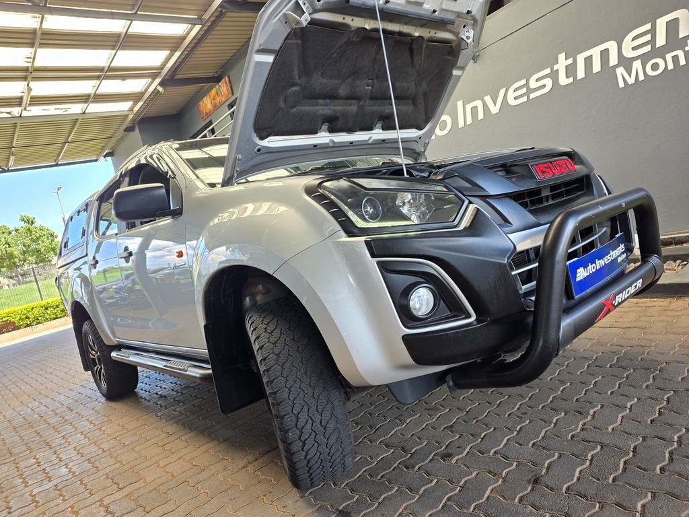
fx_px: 458
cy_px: 258
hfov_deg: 73.9
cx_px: 344
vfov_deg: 58.9
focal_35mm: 23
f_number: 1.7
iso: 80
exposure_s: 1/180
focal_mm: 6.25
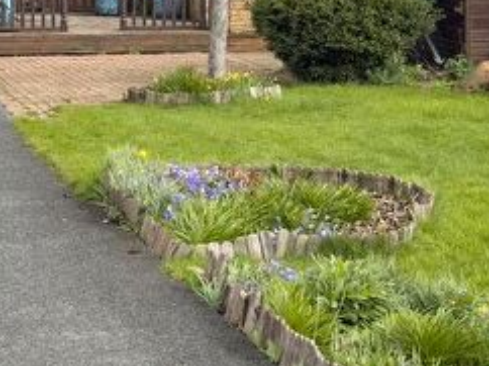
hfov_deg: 14.0
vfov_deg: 10.5
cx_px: 463
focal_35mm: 139
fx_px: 1962
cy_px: -78
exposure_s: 1/2500
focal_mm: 6.76
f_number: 1.8
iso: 80
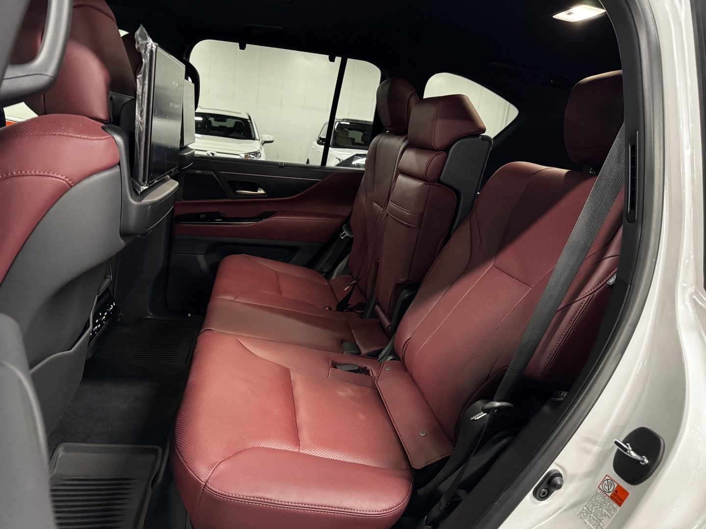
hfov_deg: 71.6
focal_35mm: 24
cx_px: 353
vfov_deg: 56.8
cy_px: 264
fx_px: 489
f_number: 1.78
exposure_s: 1/36
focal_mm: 6.86
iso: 1000
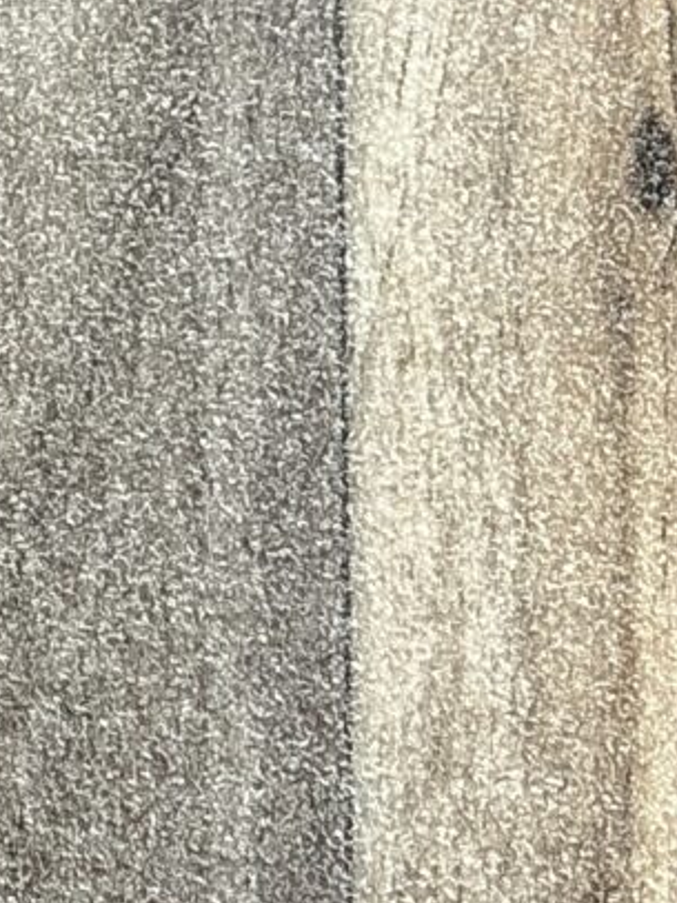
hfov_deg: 4.4
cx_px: -1310
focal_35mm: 327
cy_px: -639
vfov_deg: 6.0
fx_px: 8532
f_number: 1.6
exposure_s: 1/50
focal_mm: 5.96
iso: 50
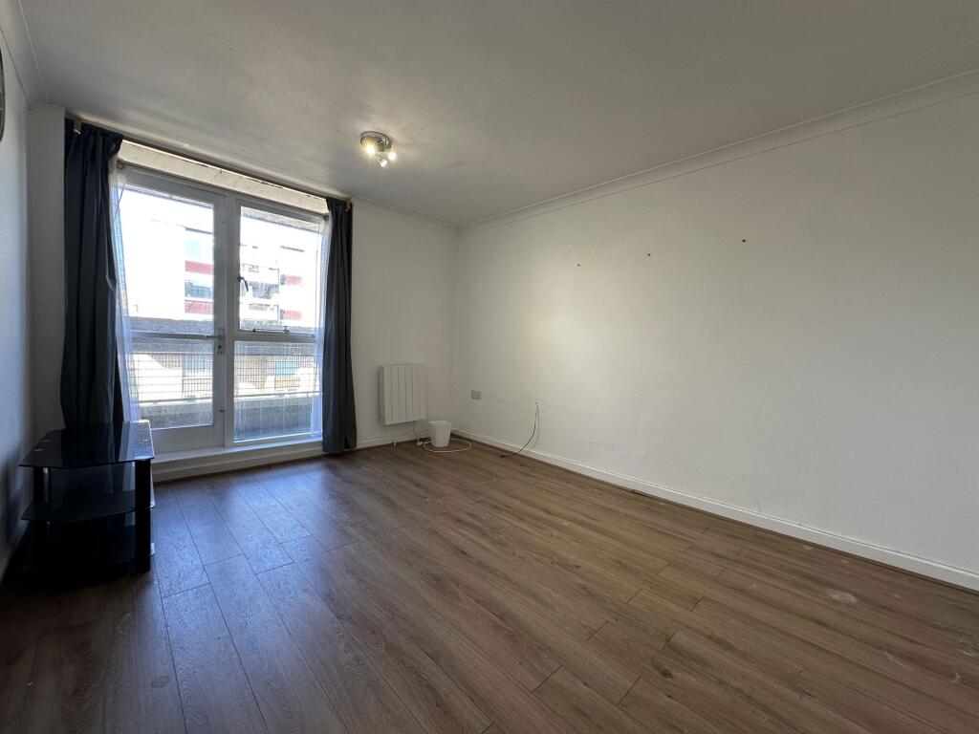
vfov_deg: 85.7
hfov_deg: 102.1
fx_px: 396
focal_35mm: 14
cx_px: 490
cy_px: 367
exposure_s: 1/100
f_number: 2.2
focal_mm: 2.22
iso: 125
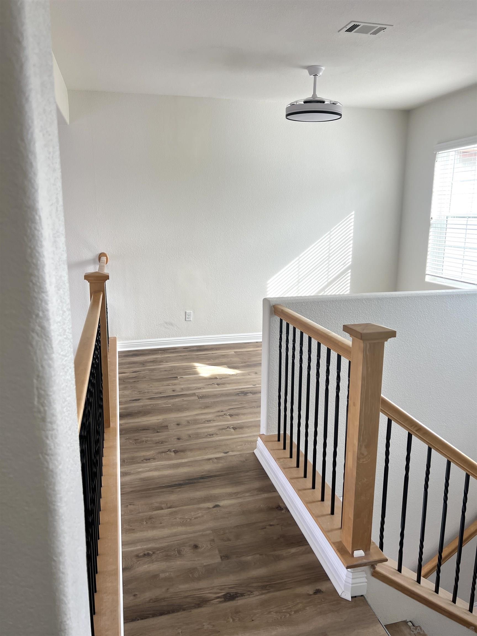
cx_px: 238
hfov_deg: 53.1
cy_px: 318
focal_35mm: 26
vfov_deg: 67.3
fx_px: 478
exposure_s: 1/130
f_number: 1.5
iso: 32
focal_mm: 5.7
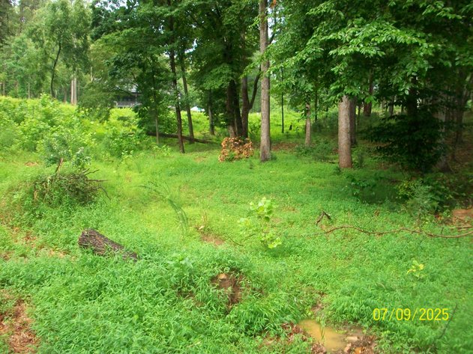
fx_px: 464
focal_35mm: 34
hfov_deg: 54.0
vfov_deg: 41.8
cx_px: 236
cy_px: 177
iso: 220
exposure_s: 1/125
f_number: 2.8
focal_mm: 5.7
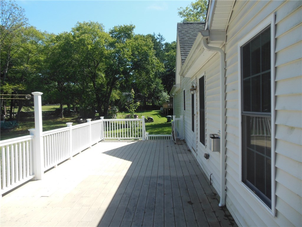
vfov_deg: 54.9
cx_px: 151
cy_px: 114
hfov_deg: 69.4
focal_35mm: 25
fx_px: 218
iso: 125
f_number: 3.2
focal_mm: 4.5
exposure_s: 1/800
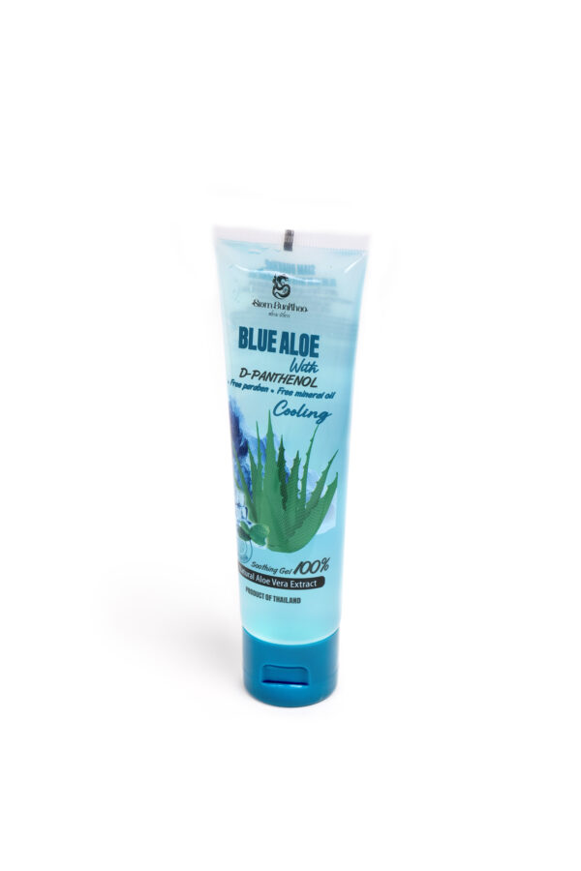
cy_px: 436
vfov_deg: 42.7
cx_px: 290
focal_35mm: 46
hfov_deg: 29.2
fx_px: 1113
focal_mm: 46
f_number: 9
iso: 400
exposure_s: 1/100
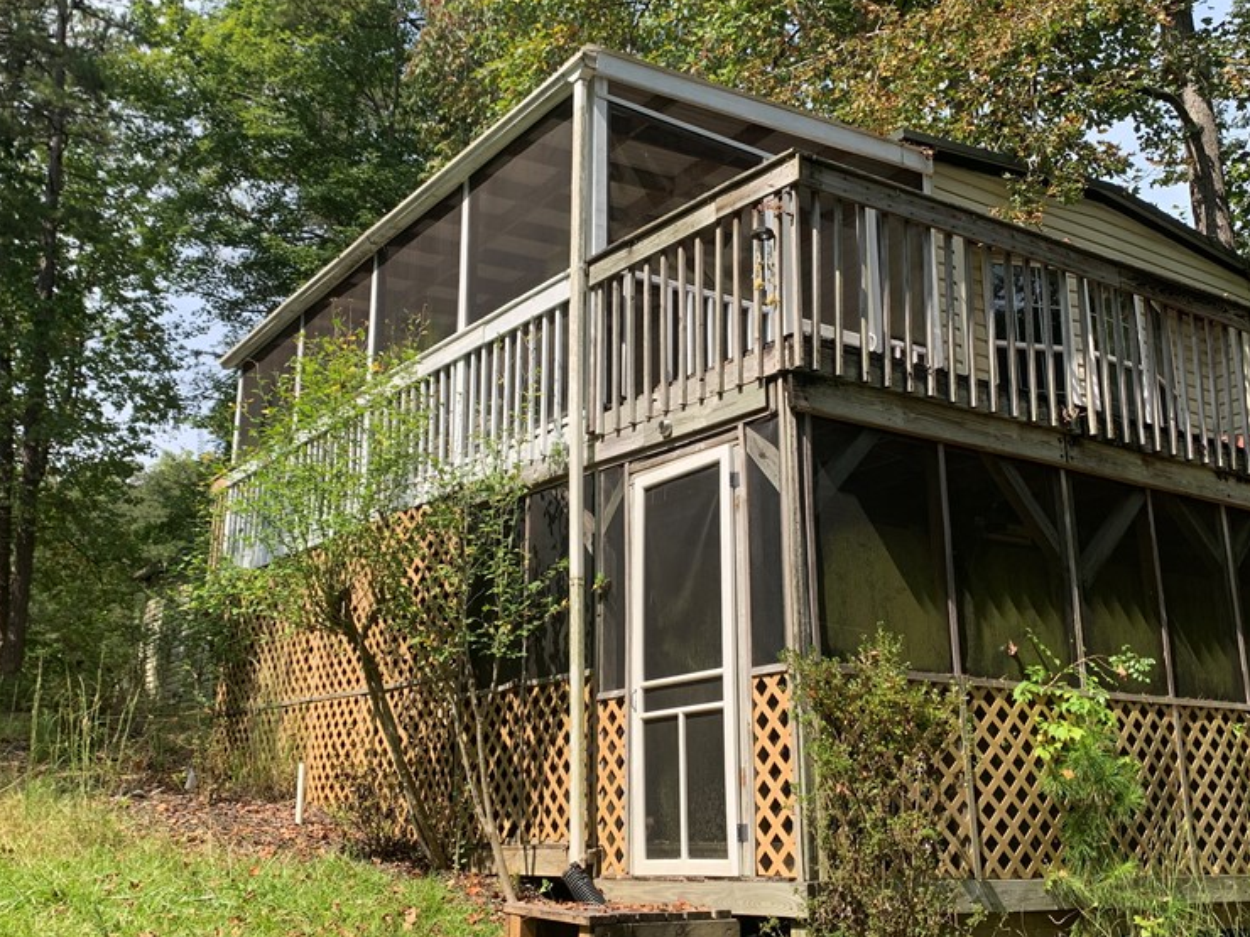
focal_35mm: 36
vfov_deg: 39.6
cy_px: 427
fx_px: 1300
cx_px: 664
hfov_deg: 51.3
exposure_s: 1/1076
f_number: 1.8
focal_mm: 4.25
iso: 25
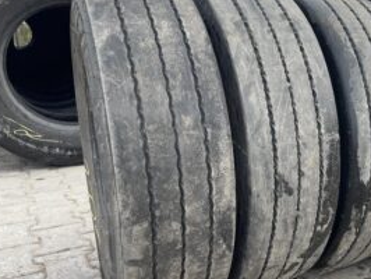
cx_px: 280
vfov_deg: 34.4
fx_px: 451
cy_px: 147
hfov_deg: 43.3
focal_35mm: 42
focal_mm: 4.2
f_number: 1.6
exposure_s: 1/259
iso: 32
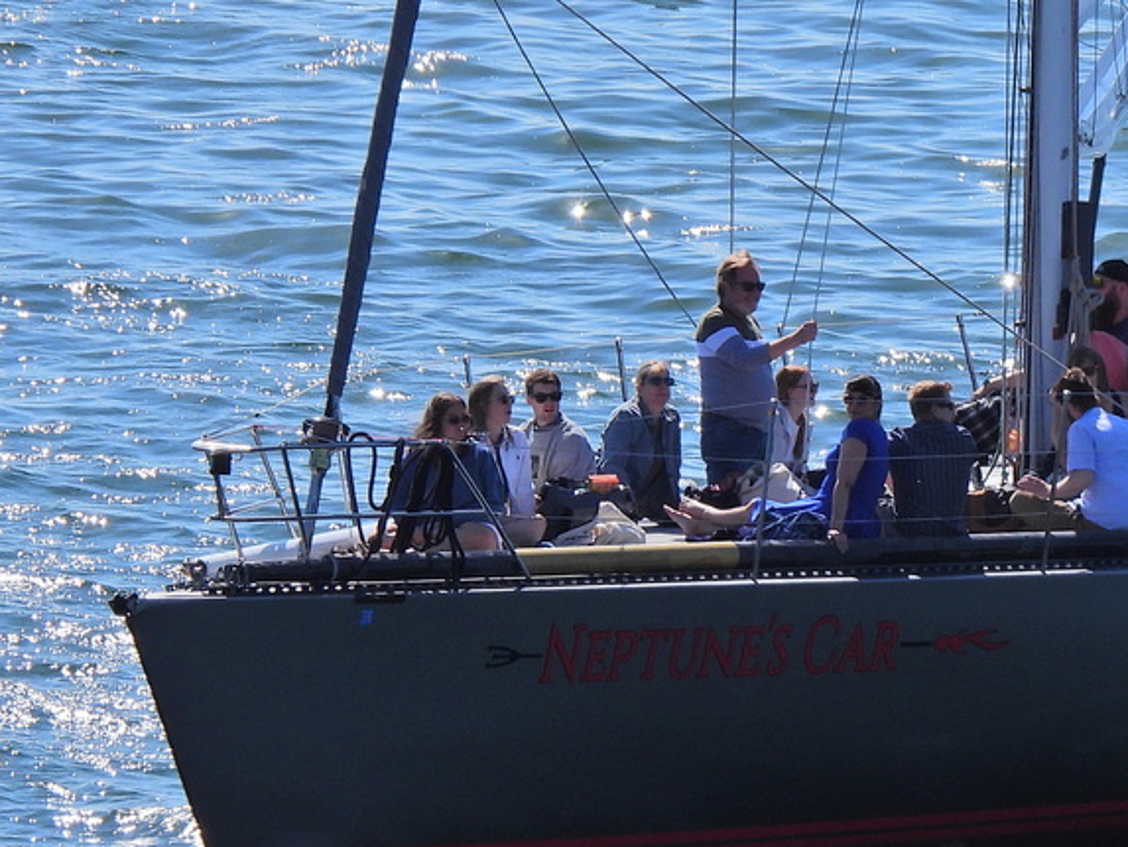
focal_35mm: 1452
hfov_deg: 1.4
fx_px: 47325
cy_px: 173
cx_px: 1004
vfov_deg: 1.0
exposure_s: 1/800
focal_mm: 116
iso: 100
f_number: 5.6
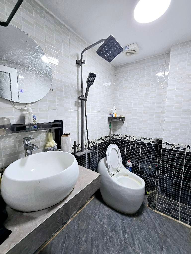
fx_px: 96
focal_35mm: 13
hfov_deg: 89.9
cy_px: 127
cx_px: 96
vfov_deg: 106.2
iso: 125
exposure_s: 1/50
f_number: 2.2
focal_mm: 2.2
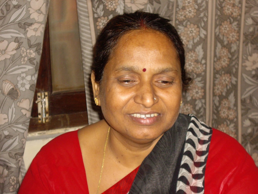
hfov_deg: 20.9
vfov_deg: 15.7
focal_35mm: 94
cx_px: 129
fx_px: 701
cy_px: 97
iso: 200
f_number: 4.6
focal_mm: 15.3
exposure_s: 1/100
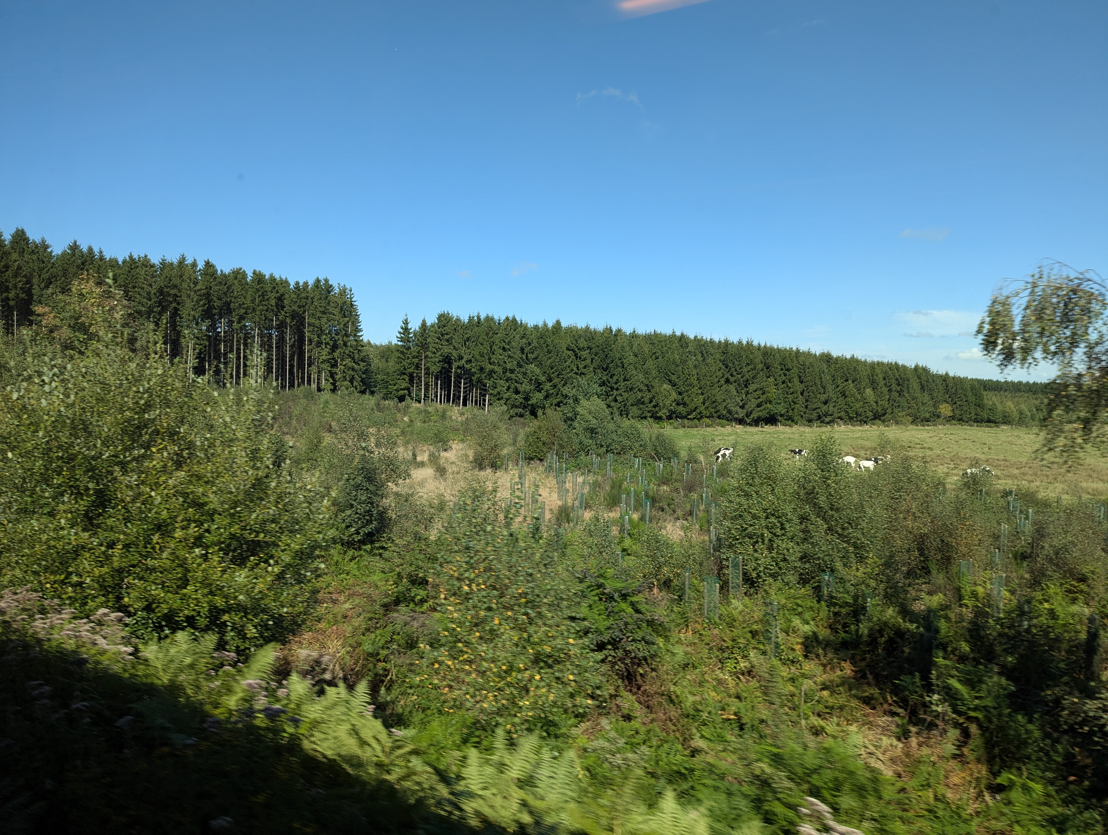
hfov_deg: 71.5
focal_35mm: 24
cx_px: 554
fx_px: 769
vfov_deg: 56.9
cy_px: 418
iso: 44
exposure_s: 1/636
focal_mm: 6.81
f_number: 1.85
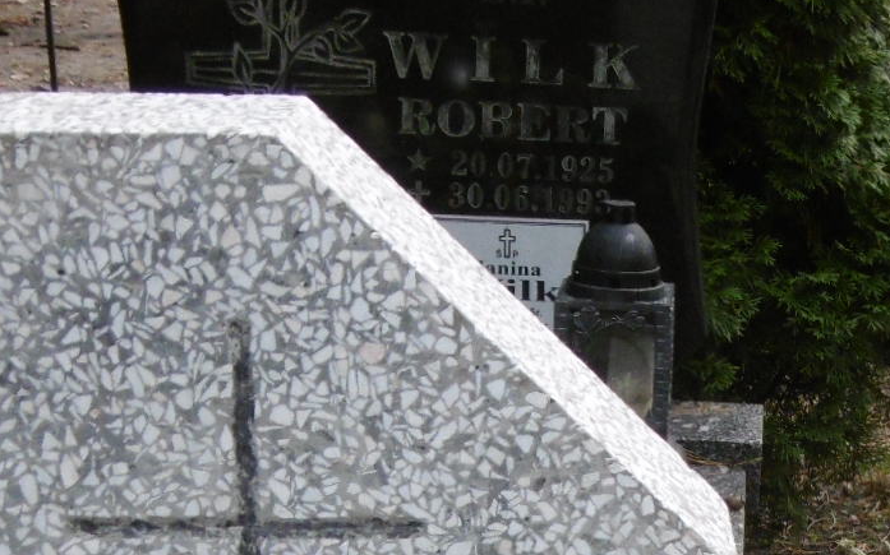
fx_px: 3249
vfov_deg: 9.4
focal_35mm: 134
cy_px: 944
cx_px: 816
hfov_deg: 15.4
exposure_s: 1/60
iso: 200
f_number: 3.8
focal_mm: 7.7
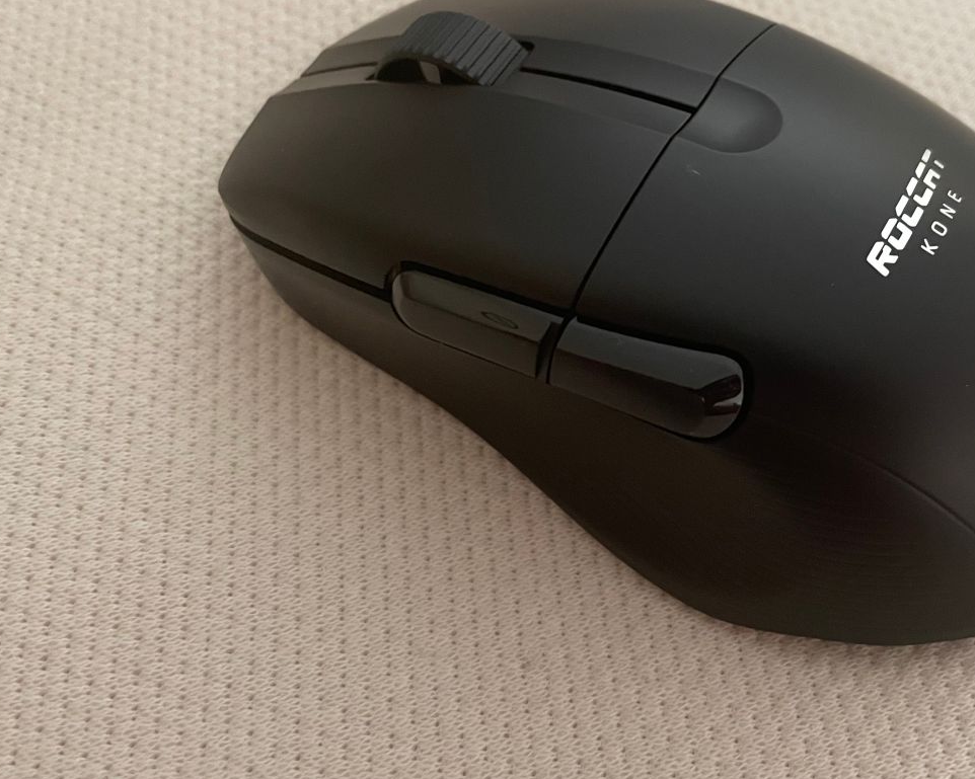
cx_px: 633
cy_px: 350
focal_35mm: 38
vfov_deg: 39.1
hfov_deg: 47.3
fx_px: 1096
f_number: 1.6
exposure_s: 1/55
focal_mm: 4.2
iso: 500
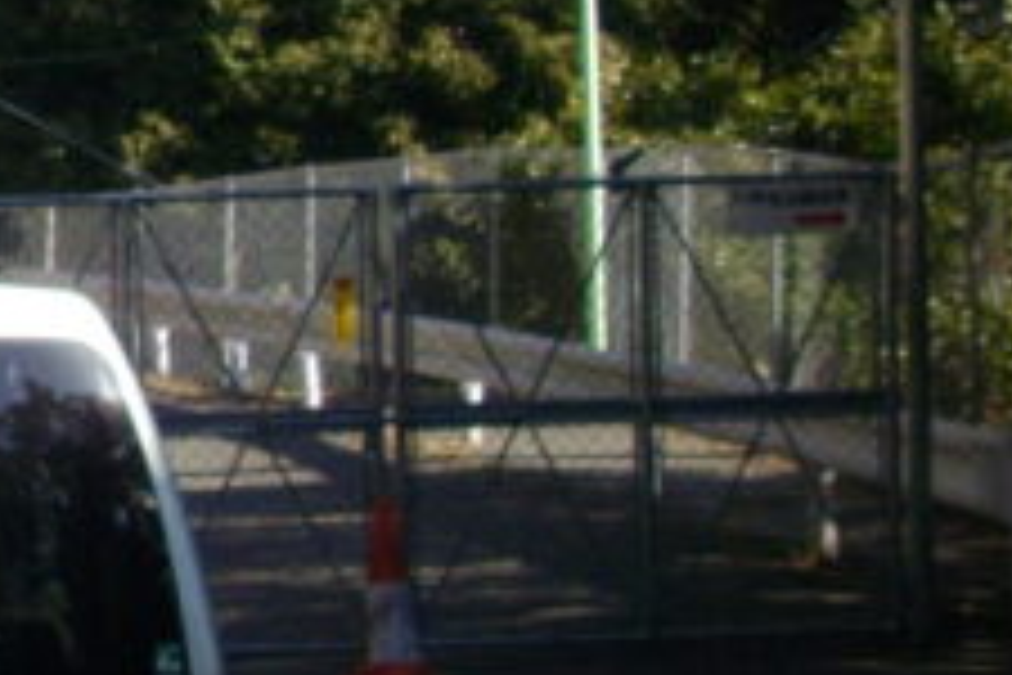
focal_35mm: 175
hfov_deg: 10.8
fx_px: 4919
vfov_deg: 7.8
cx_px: -958
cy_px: -117
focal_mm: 6.2
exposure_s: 1/250
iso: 100
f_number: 5.6
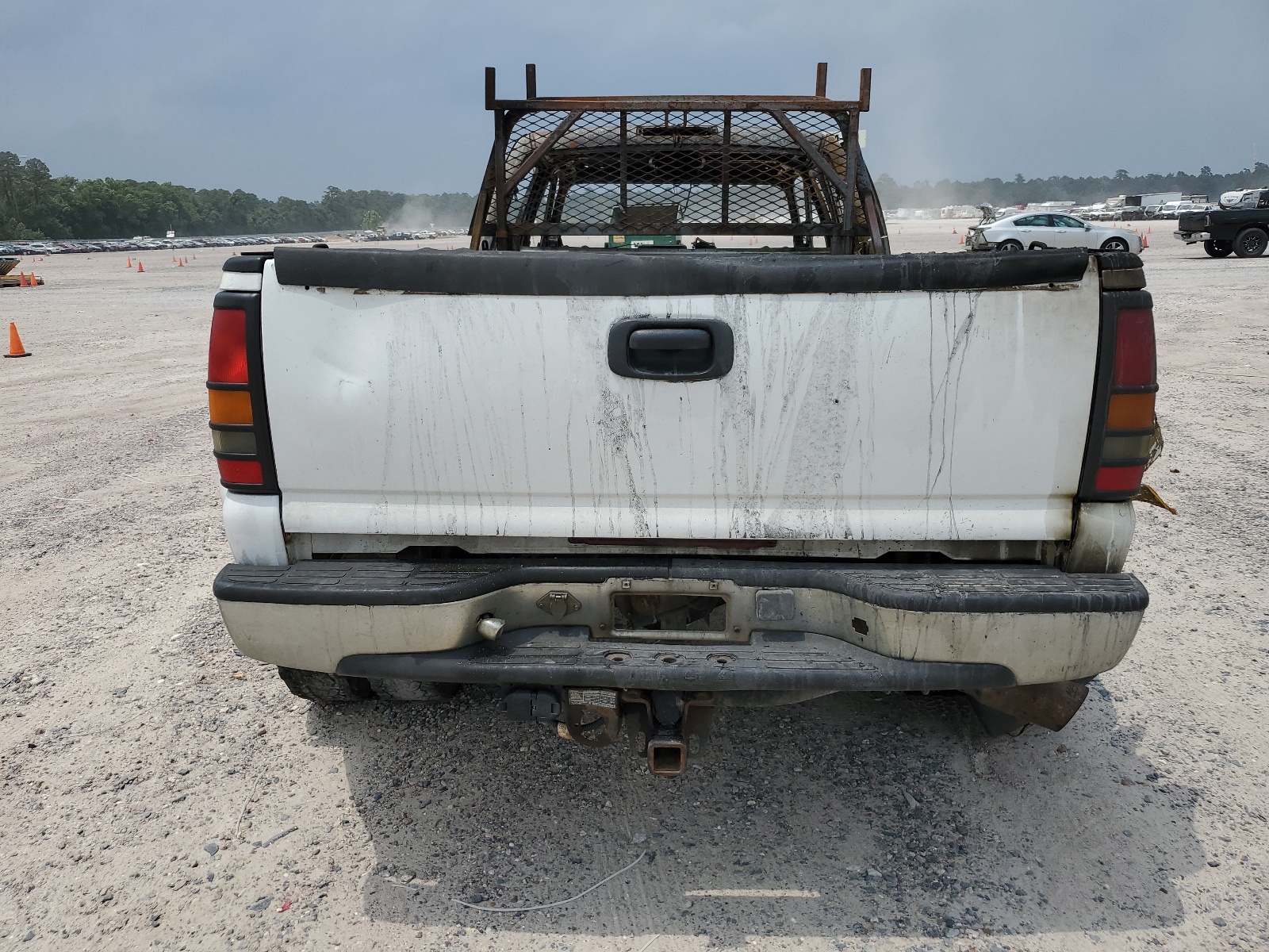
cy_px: 476
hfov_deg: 67.3
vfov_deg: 53.1
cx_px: 634
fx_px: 953
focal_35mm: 26
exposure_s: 1/5000
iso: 50
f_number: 1.5
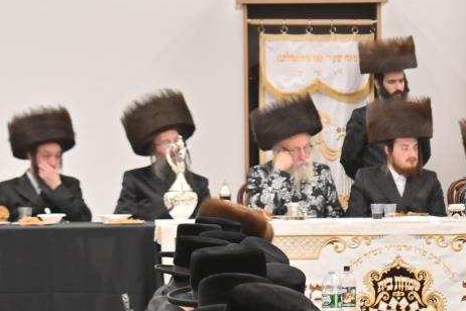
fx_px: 2666
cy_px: 90
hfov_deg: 9.9
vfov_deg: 6.7
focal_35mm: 206
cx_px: 451
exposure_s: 1/250
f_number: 4
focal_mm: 62
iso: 500
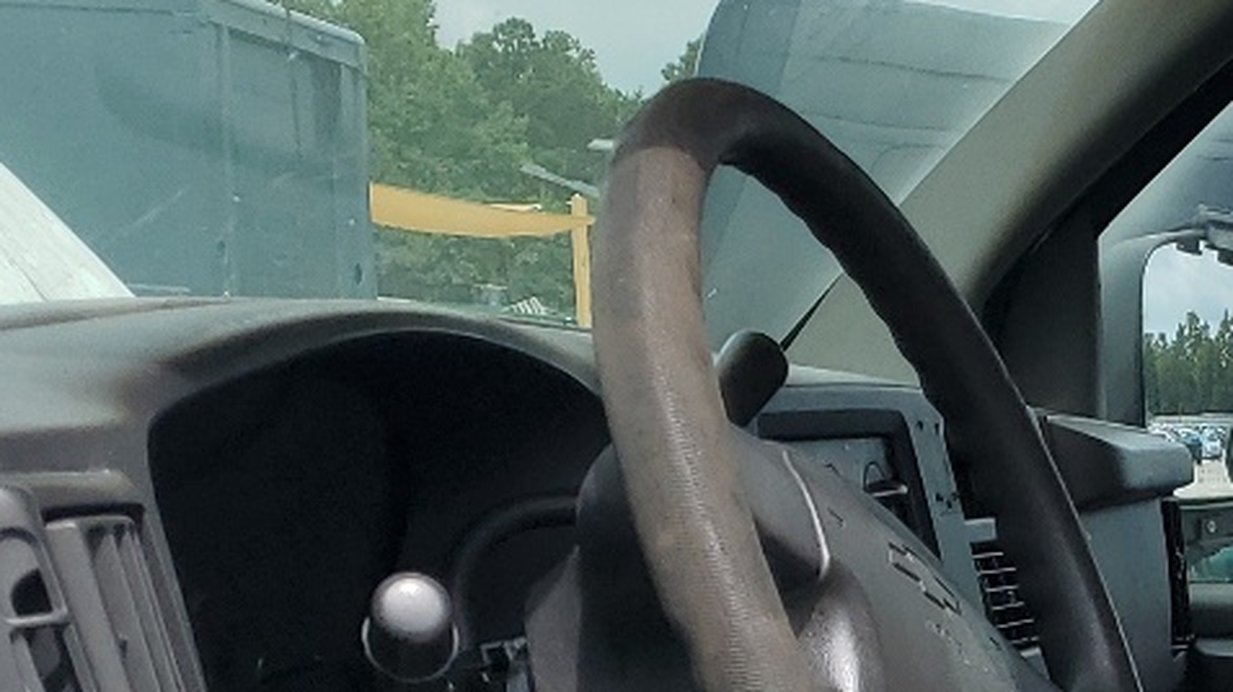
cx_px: 1670
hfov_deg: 20.3
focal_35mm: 95
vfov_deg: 11.7
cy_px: 1296
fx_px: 3105
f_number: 1.5
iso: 50
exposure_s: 1/2500
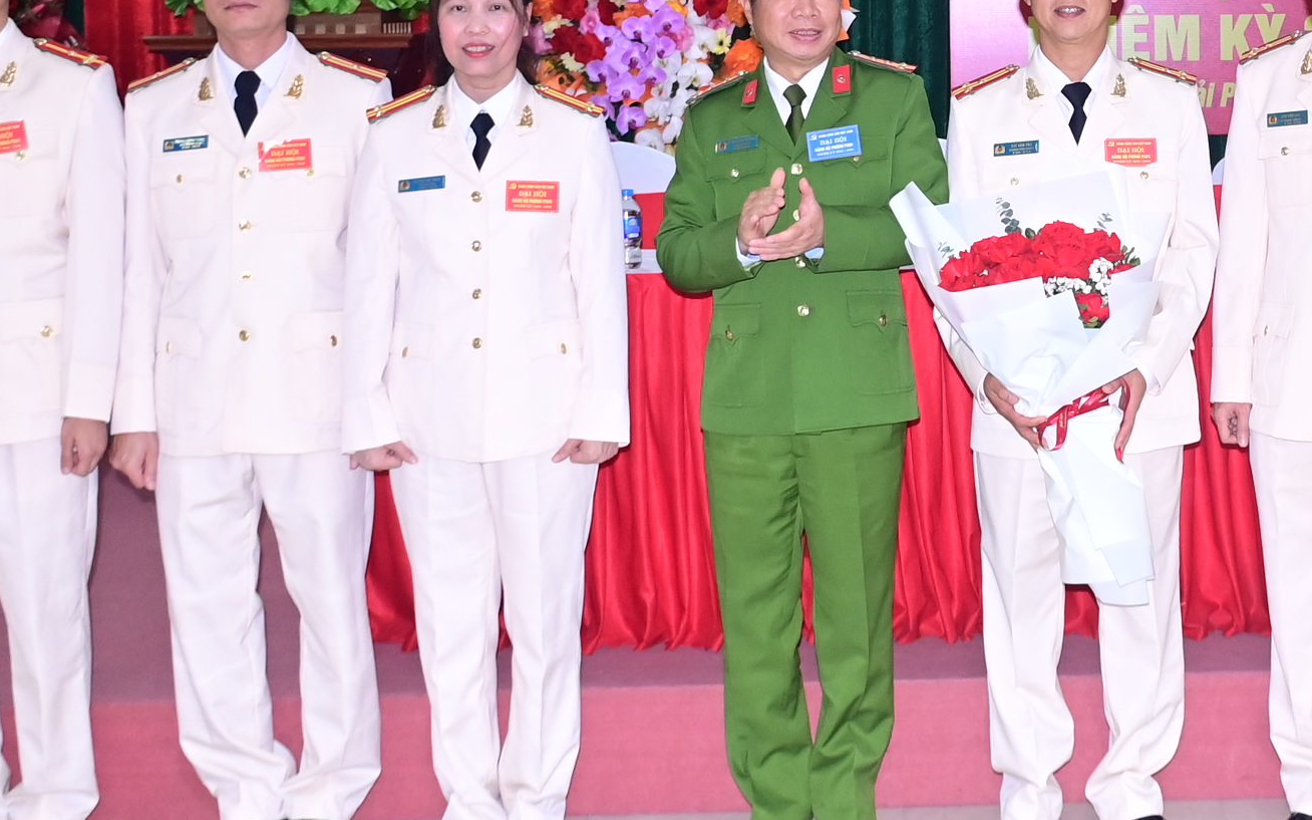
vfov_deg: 20.5
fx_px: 2217
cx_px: 1029
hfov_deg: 32.2
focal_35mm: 62
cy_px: 91
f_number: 3.5
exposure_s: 1/200
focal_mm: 18
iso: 1000
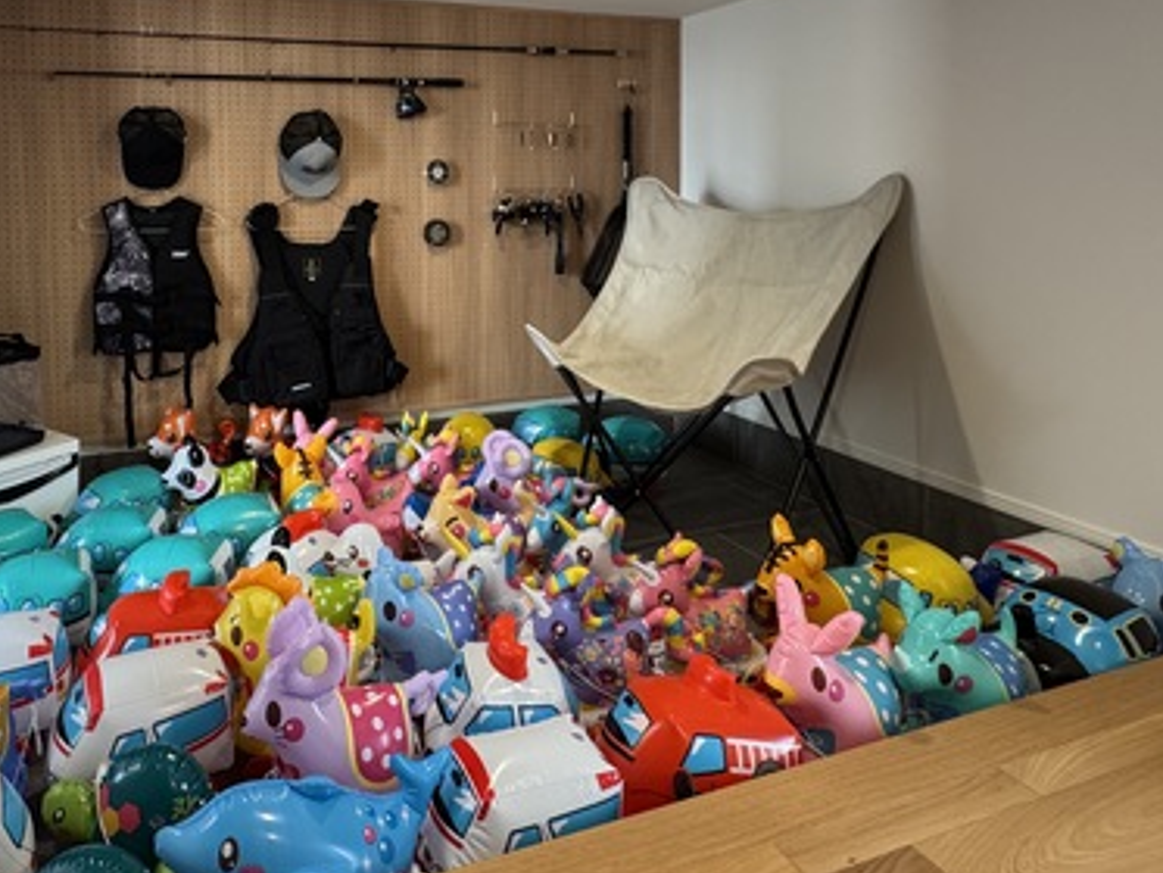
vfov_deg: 54.1
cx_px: 377
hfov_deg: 69.3
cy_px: 212
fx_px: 807
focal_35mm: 24
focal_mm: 2.22
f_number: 2.2
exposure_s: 1/66
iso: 320
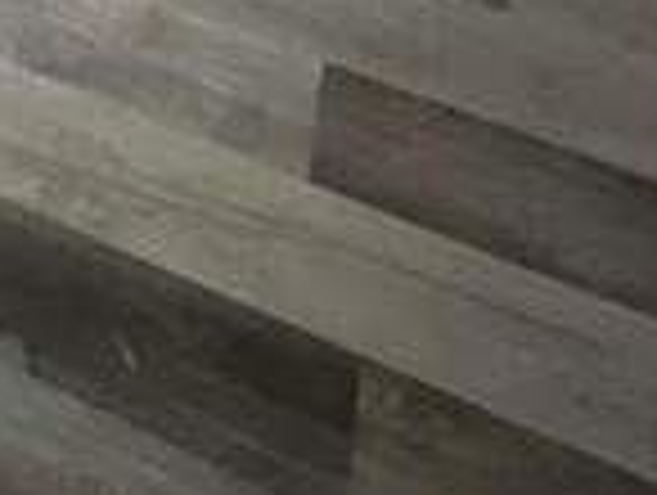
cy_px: -738
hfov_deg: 13.0
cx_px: -1094
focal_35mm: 91
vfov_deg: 12.4
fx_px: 1730
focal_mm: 1.57
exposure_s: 1/120
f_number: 1.8
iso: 125
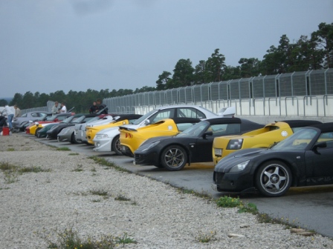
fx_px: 1097
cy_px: 124
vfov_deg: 13.0
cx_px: 166
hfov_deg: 17.3
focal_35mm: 114
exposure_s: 1/200
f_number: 5.2
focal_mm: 18.6
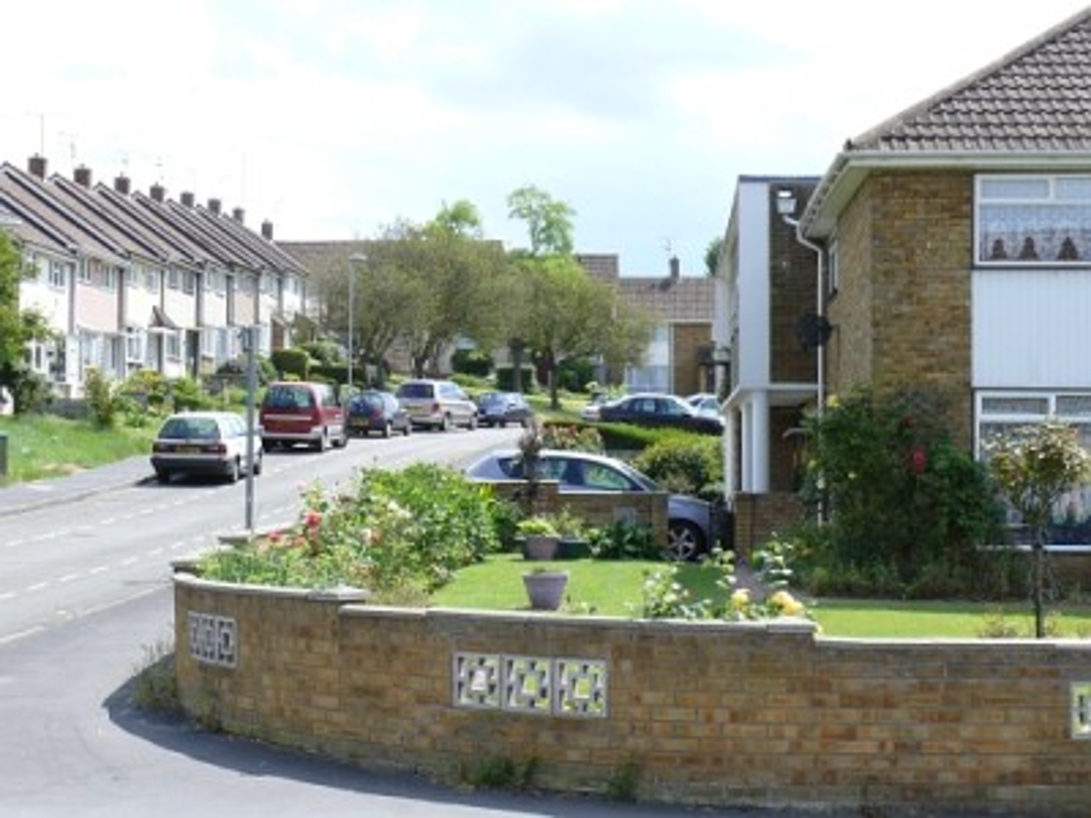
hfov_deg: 29.8
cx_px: 546
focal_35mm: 65
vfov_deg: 22.6
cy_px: 409
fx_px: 2049
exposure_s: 1/250
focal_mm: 11.4
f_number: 5.6
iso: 100
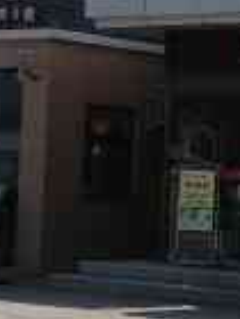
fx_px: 1599
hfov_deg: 8.5
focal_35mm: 173
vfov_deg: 11.4
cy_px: 181
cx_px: -78
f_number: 1.75
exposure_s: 1/10000
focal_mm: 4.77
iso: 112
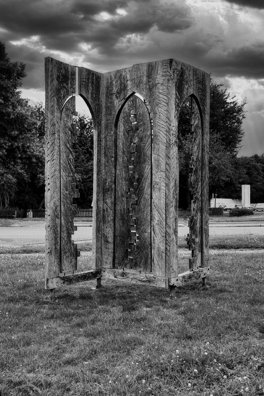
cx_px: 132
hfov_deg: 35.9
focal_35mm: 37
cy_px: 198
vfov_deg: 51.9
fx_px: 407
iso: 800
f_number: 3.2
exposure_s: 1/1000
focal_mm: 13.7
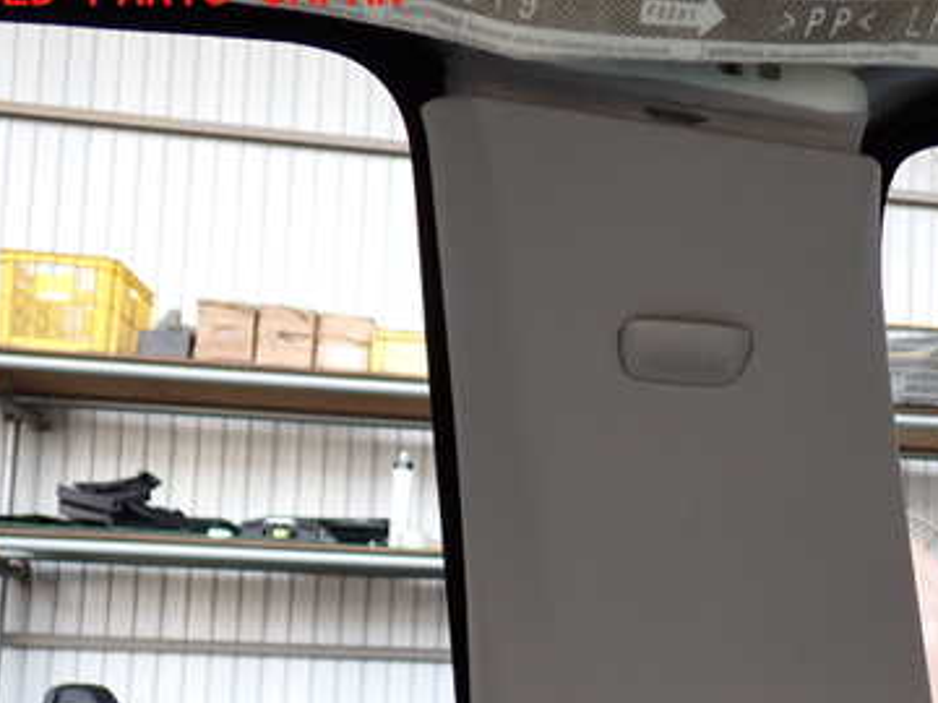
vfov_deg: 28.6
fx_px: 1355
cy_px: 542
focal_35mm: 50
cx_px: 711
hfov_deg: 37.2
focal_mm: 5.4
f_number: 2.3
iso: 100
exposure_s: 1/80
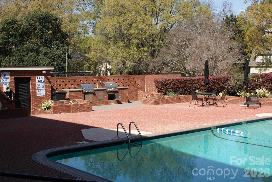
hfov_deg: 37.8
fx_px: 397
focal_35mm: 52
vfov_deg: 25.8
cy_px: 91
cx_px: 136
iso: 100
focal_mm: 35
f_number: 9
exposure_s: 1/200
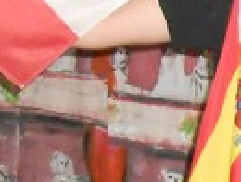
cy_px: 132
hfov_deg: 11.4
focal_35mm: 160
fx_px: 1116
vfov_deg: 9.3
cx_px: 441
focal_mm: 4.6
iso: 1000
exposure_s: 1/25
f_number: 3.5
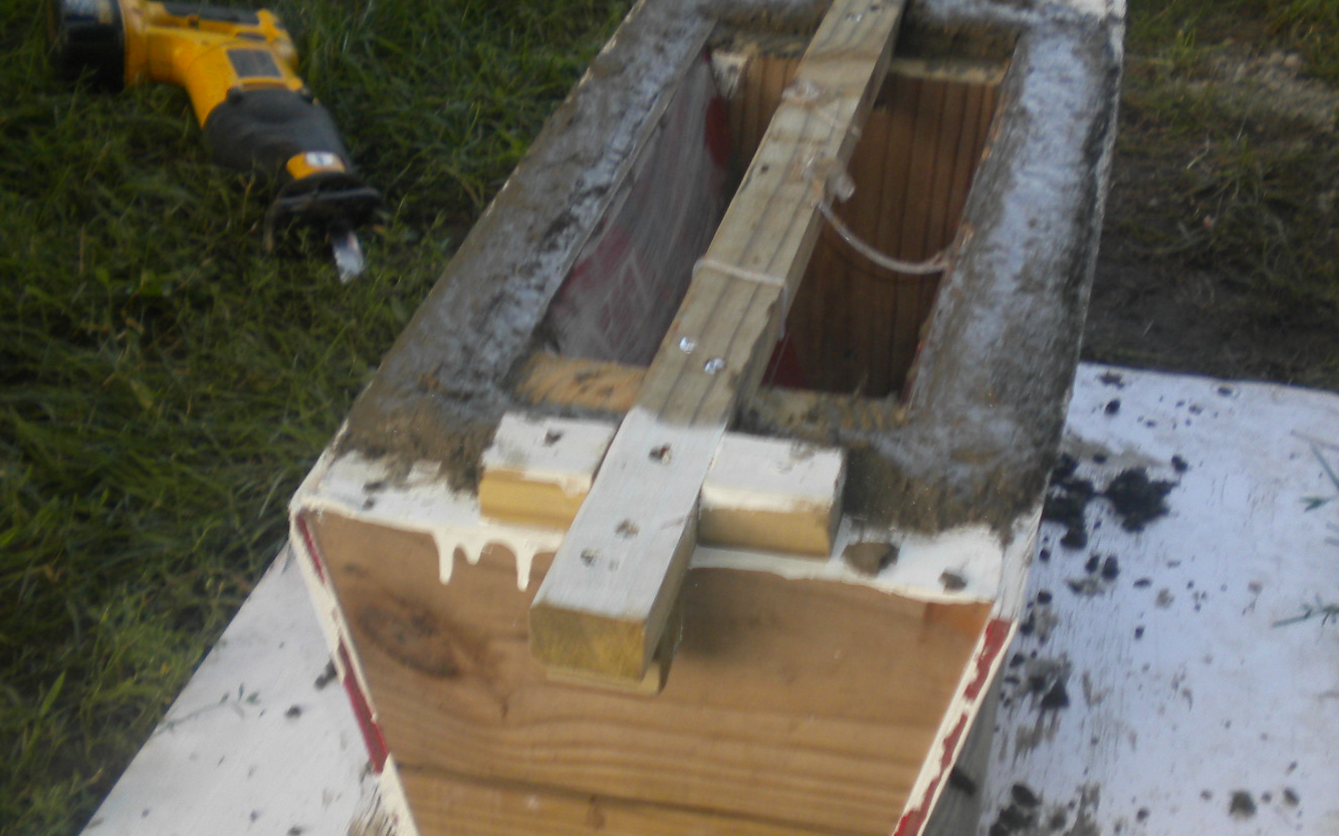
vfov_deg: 22.7
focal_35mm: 57
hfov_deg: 35.7
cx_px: 716
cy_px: 445
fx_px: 2080
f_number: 3.1
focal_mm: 6.3
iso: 80
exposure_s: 1/68.4
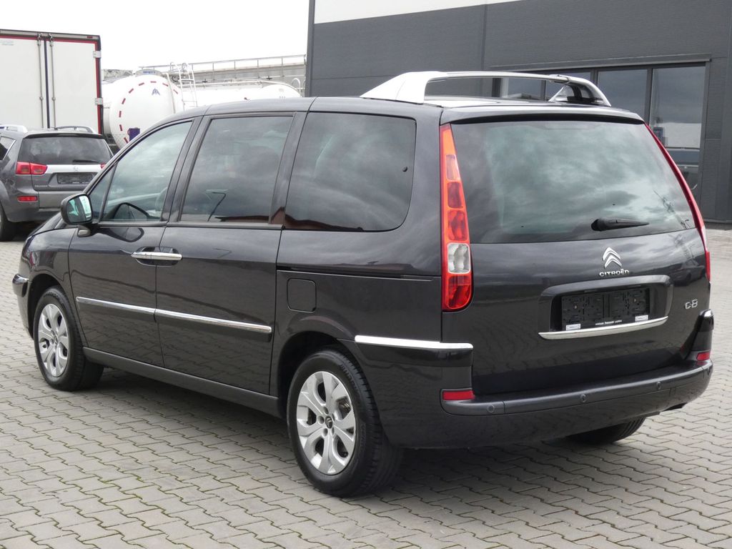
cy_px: 274
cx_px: 366
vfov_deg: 25.2
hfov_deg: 33.2
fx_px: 1226
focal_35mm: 58
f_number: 5.6
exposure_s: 1/80
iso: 250
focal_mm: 10.4
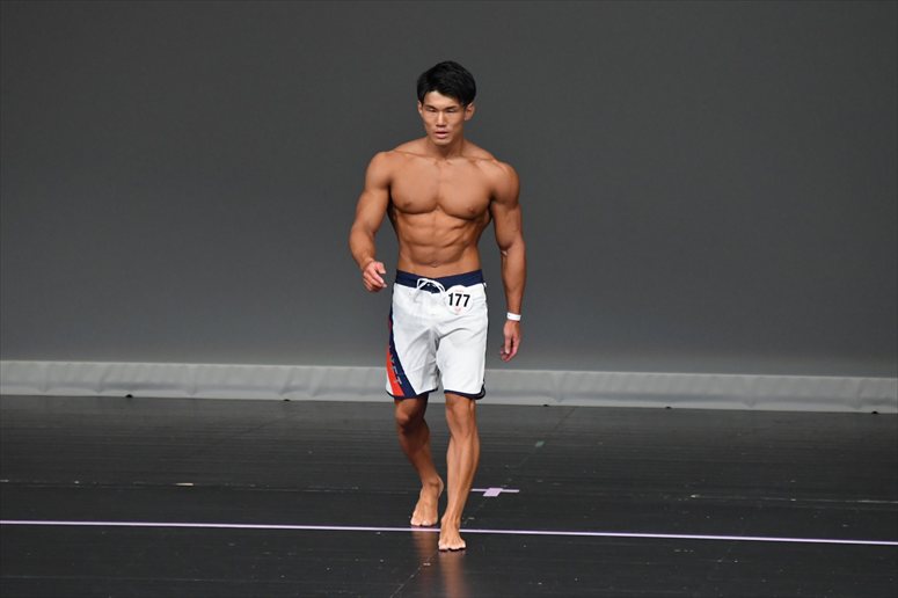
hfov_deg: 5.5
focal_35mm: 375
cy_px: 299
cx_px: 449
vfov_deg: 3.7
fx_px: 9350
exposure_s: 1/400
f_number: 5.6
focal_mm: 250
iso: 4000
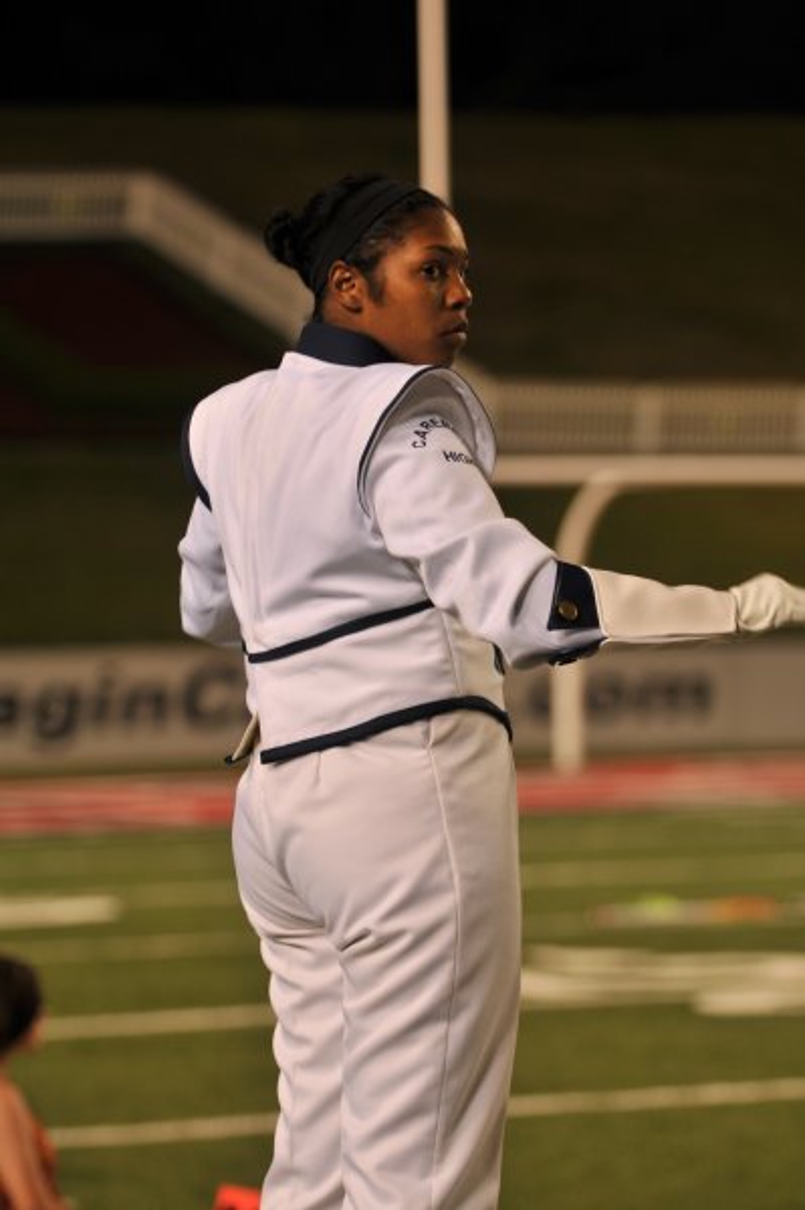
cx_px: 402
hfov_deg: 8.3
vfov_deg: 12.5
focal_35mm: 165
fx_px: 5544
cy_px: 605
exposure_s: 1/100
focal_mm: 110
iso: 200
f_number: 2.8
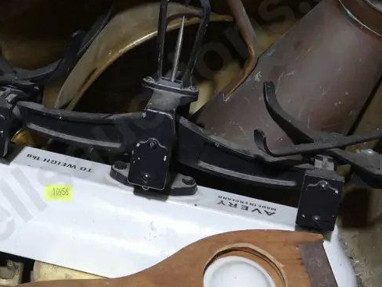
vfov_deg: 16.1
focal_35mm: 92
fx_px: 1016
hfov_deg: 21.2
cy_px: 130
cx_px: 120
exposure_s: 1/60
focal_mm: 22
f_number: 4.7
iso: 500
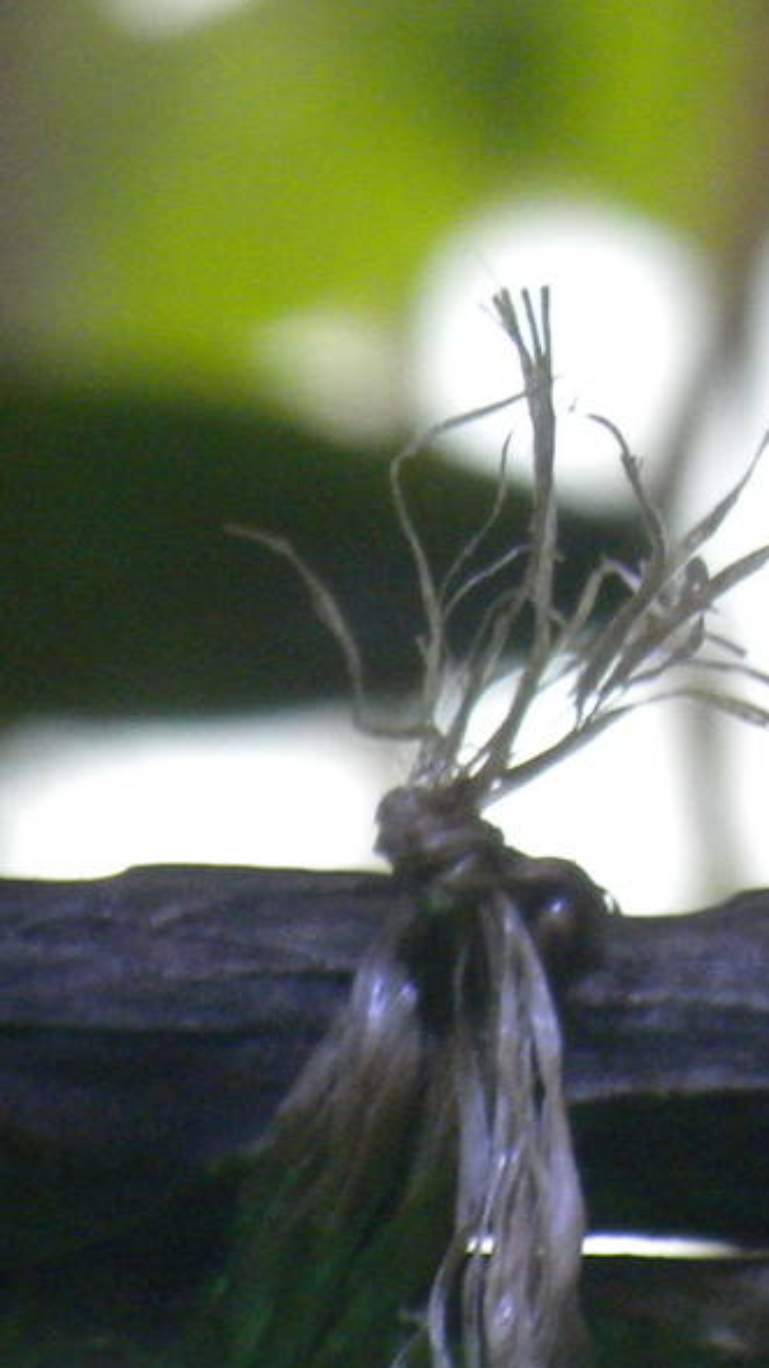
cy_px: 7
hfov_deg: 1.6
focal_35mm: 770
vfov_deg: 2.8
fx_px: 27933
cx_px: 1450
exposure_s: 1/76.5
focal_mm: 46.2
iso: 366
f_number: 5.3
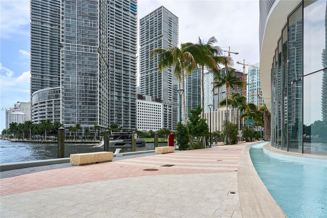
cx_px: 164
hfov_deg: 73.8
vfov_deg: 53.1
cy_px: 109
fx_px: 218
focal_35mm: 24
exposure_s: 1/320
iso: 100
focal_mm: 24
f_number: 8
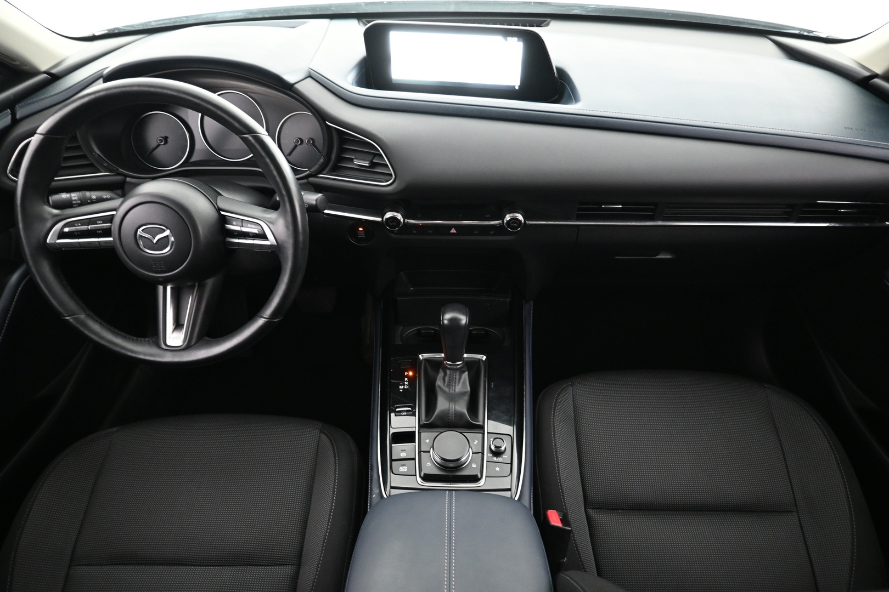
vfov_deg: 53.1
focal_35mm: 24
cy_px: 296
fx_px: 593
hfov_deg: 73.7
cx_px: 444
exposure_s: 1/10
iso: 1600
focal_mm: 16
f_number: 3.5
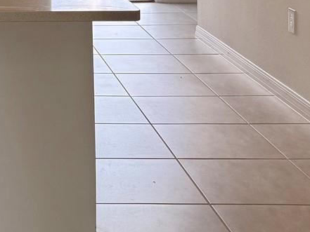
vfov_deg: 16.0
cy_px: -76
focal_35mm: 87
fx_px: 779
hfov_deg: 20.2
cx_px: -119
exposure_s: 1/445
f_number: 1.78
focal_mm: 6.76
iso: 100
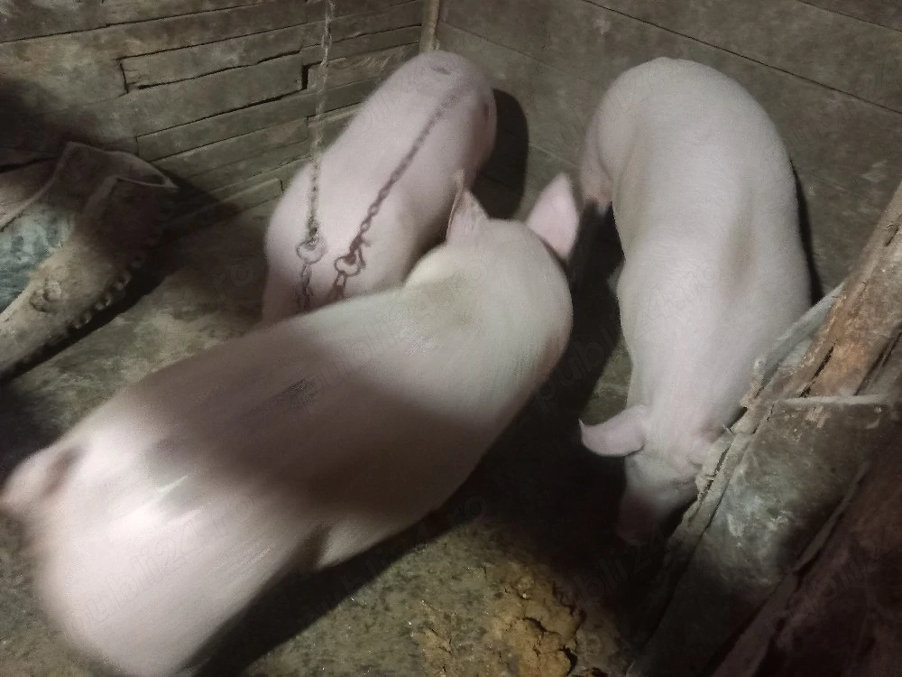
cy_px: 338
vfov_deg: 51.4
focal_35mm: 27
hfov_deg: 65.3
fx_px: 704
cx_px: 451
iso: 1250
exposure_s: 1/14.3
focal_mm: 4
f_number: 1.8
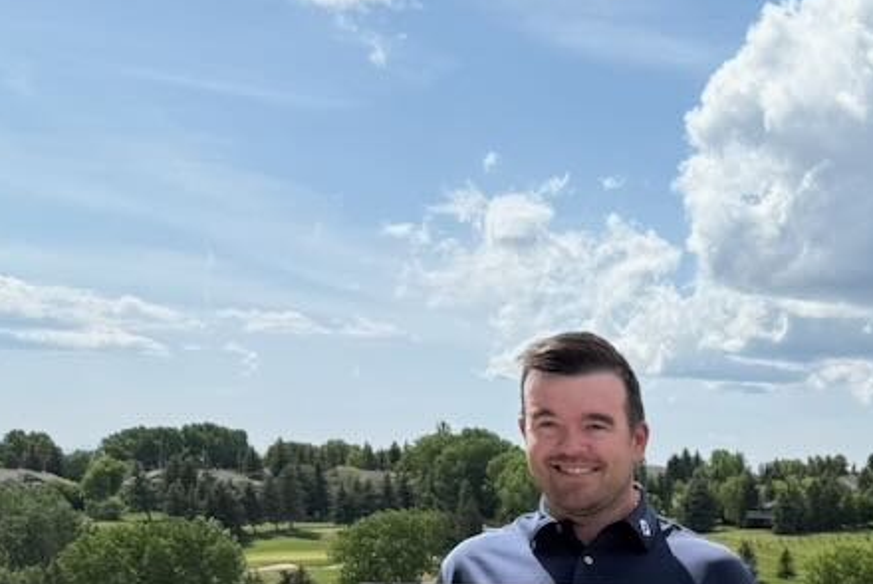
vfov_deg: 18.8
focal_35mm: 68
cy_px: 735
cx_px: 1137
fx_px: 1650
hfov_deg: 25.5
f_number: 1.78
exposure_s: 1/5714
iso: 80
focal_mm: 6.76
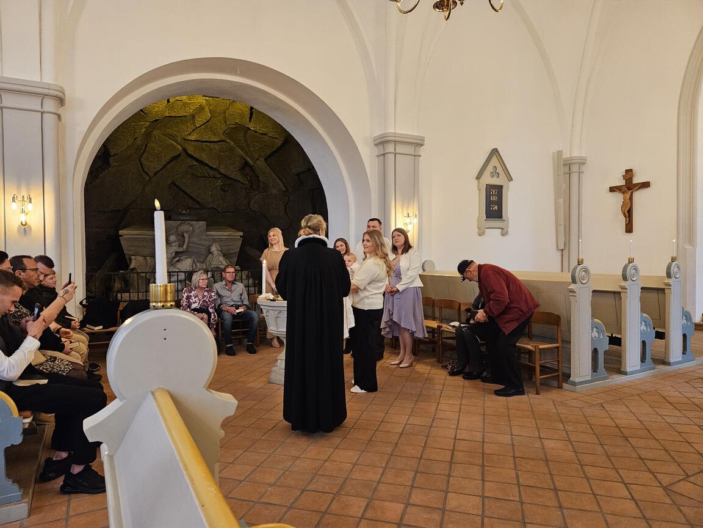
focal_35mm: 23
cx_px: 352
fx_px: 467
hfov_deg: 73.9
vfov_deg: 58.9
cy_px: 264
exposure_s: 1/100
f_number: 1.8
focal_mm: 5.4
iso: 640
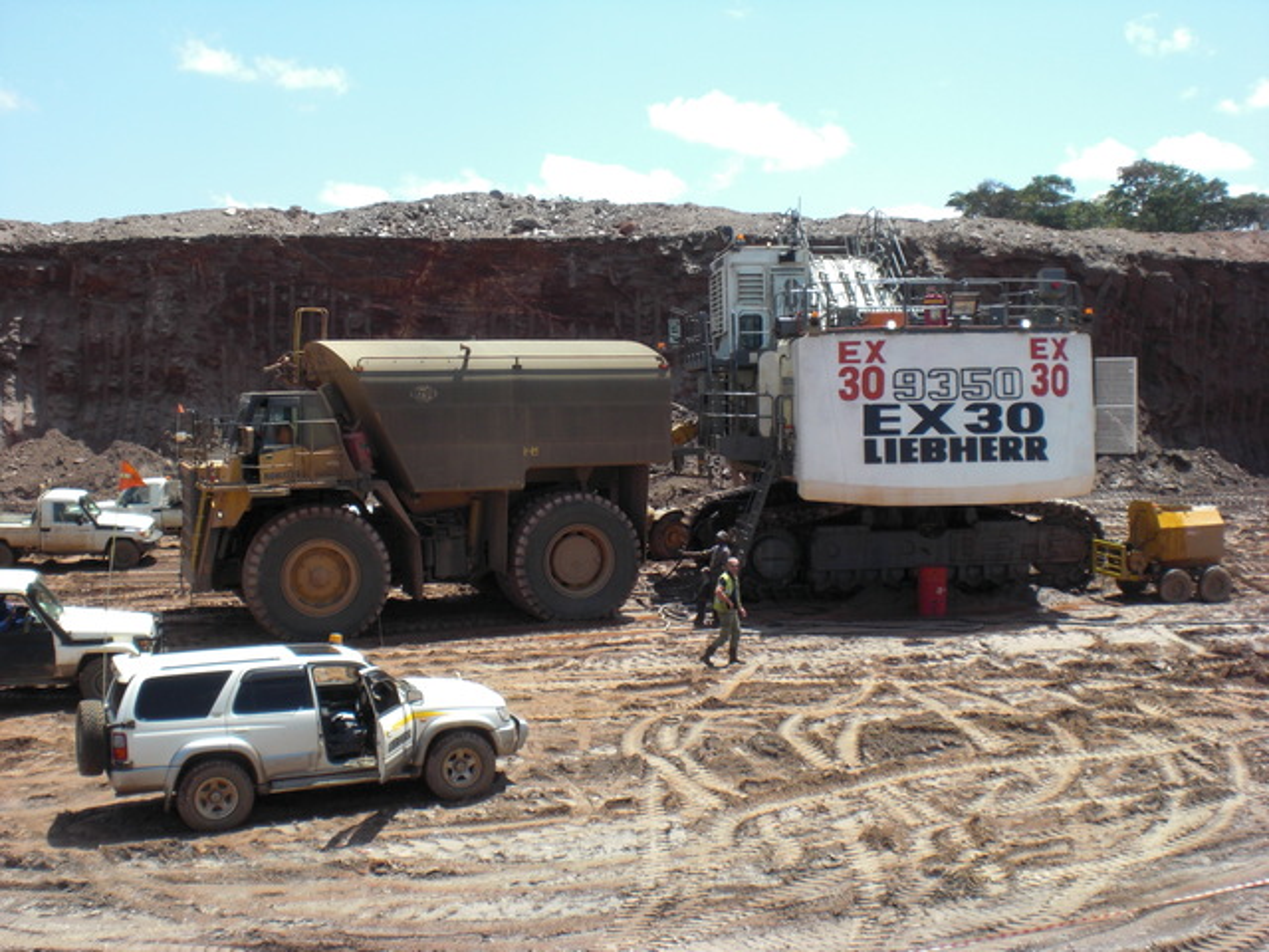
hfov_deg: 49.0
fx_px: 1393
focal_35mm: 38
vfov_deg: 37.7
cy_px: 476
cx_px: 634
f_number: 5.6
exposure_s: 1/250
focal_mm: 6.3
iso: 64
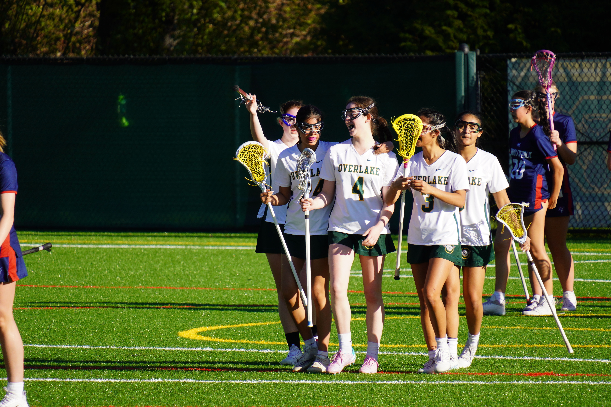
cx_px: 306
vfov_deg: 3.2
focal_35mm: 429
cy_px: 204
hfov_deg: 4.8
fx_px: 7281
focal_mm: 286
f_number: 6.3
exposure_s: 1/500
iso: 200
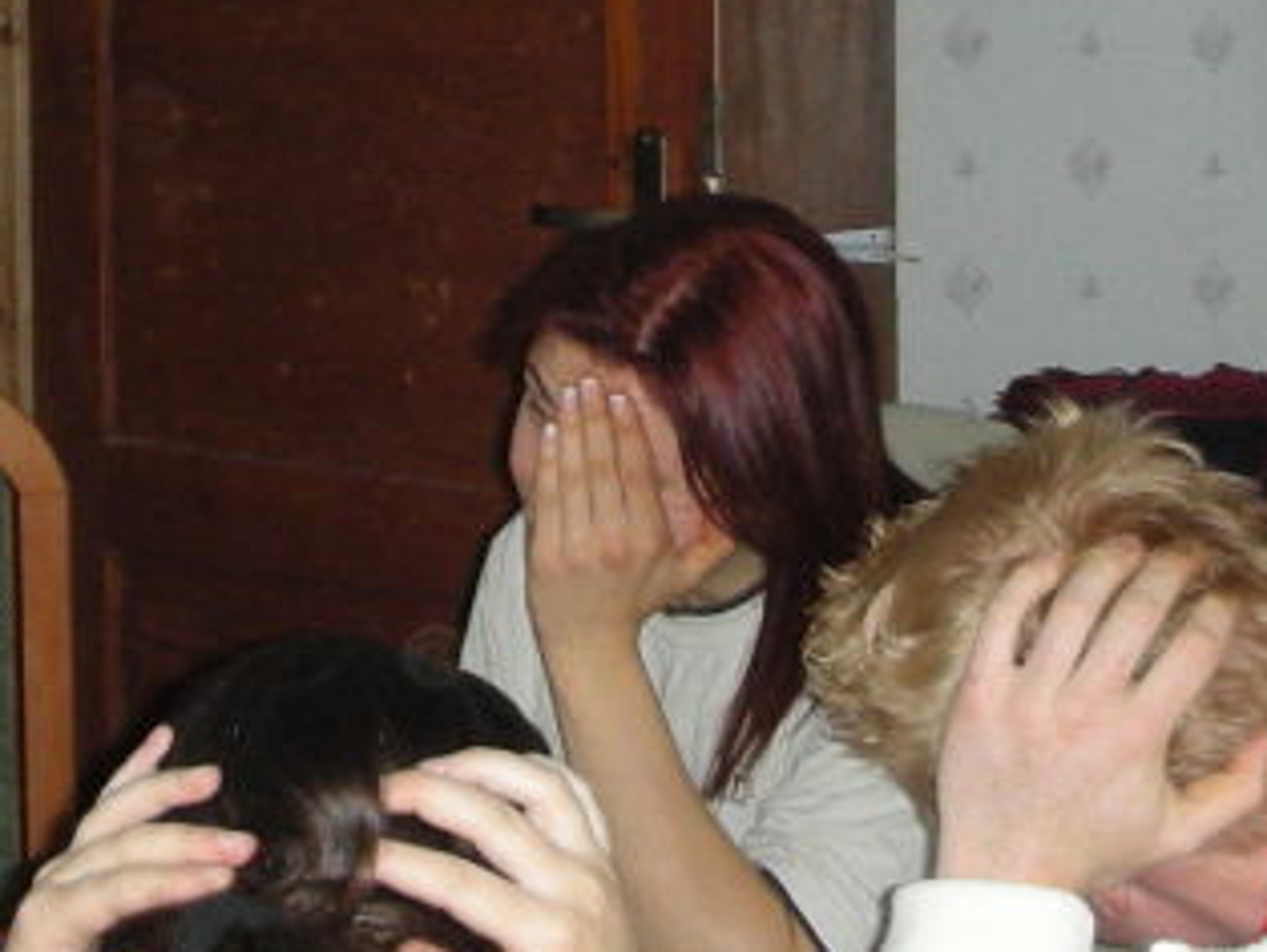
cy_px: -186
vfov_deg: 12.7
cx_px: 476
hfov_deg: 17.2
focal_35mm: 114
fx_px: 4176
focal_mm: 5.8
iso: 143
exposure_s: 1/60.1
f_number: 3
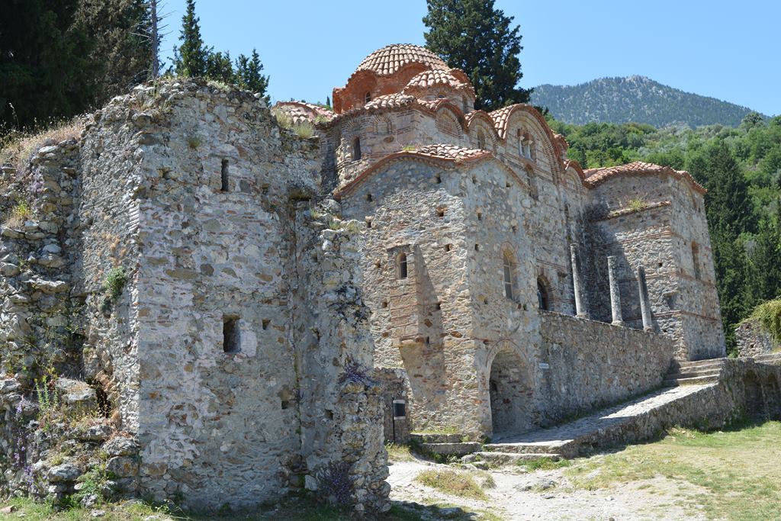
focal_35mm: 45
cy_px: 260
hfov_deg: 43.6
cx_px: 390
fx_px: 976
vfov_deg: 29.9
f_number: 10
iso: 200
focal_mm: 30
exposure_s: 1/250
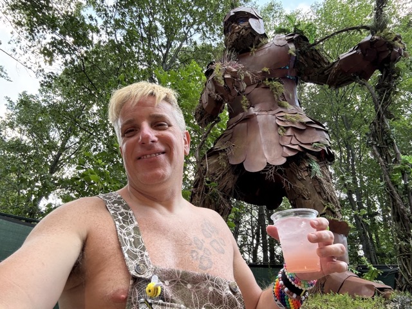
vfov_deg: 58.9
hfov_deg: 73.9
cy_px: 154
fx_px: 274
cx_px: 206
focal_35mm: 23
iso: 80
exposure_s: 1/60
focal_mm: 2.69
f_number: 1.9
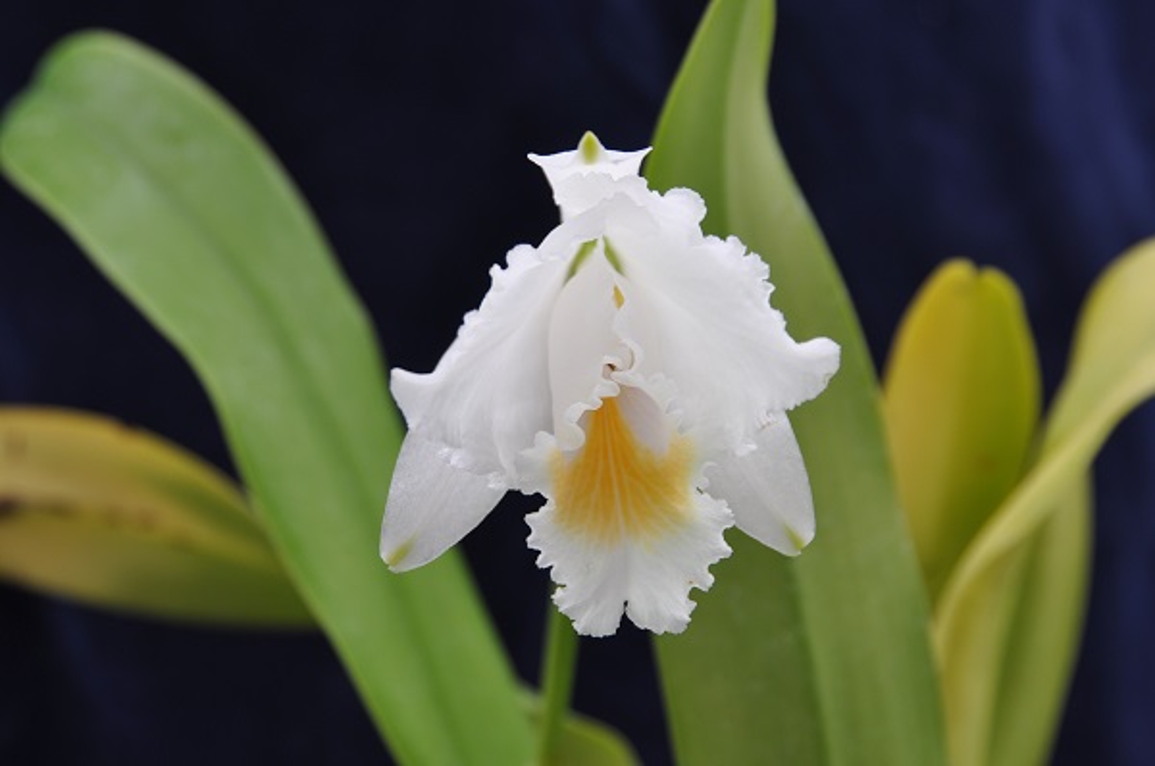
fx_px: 3171
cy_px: 383
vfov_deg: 13.8
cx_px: 578
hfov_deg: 20.6
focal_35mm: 99
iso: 200
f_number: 8
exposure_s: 1/50
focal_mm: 66
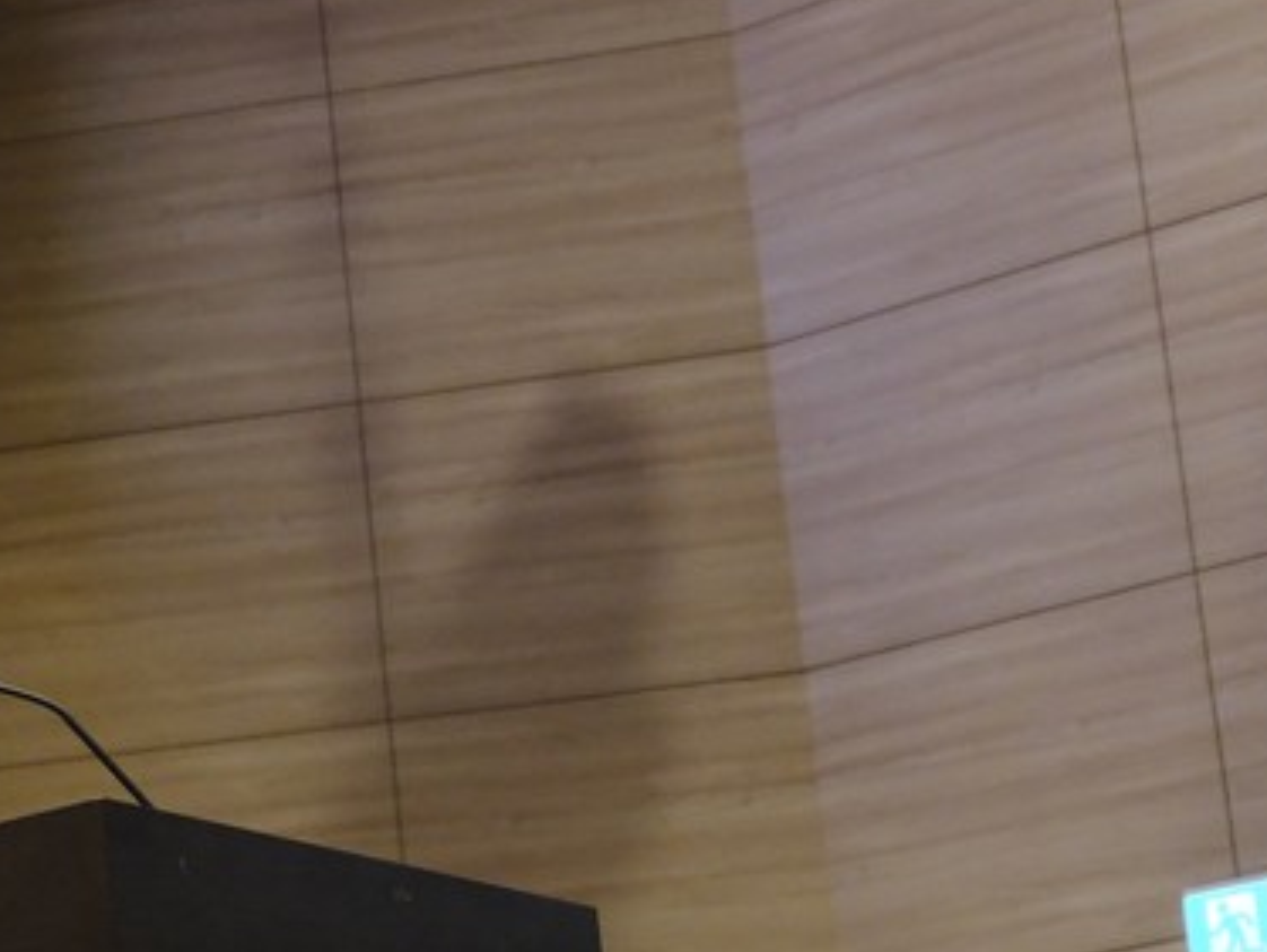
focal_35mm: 141
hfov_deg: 13.5
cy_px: 684
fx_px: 5164
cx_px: -308
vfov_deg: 10.5
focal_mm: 70
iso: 12800
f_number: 8
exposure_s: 1/125
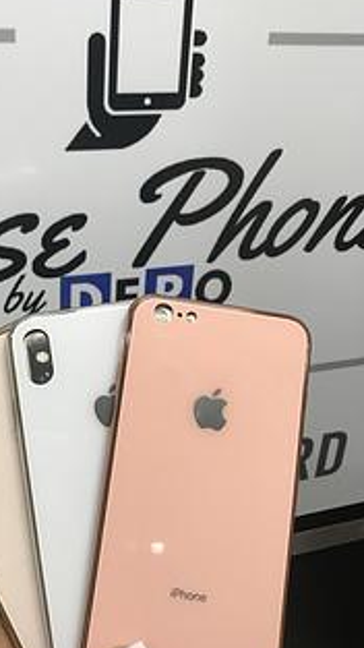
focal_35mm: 39
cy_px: 323
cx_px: 97
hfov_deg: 30.0
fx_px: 669
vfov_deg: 51.6
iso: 25
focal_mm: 3.99
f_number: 1.8
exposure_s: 1/40
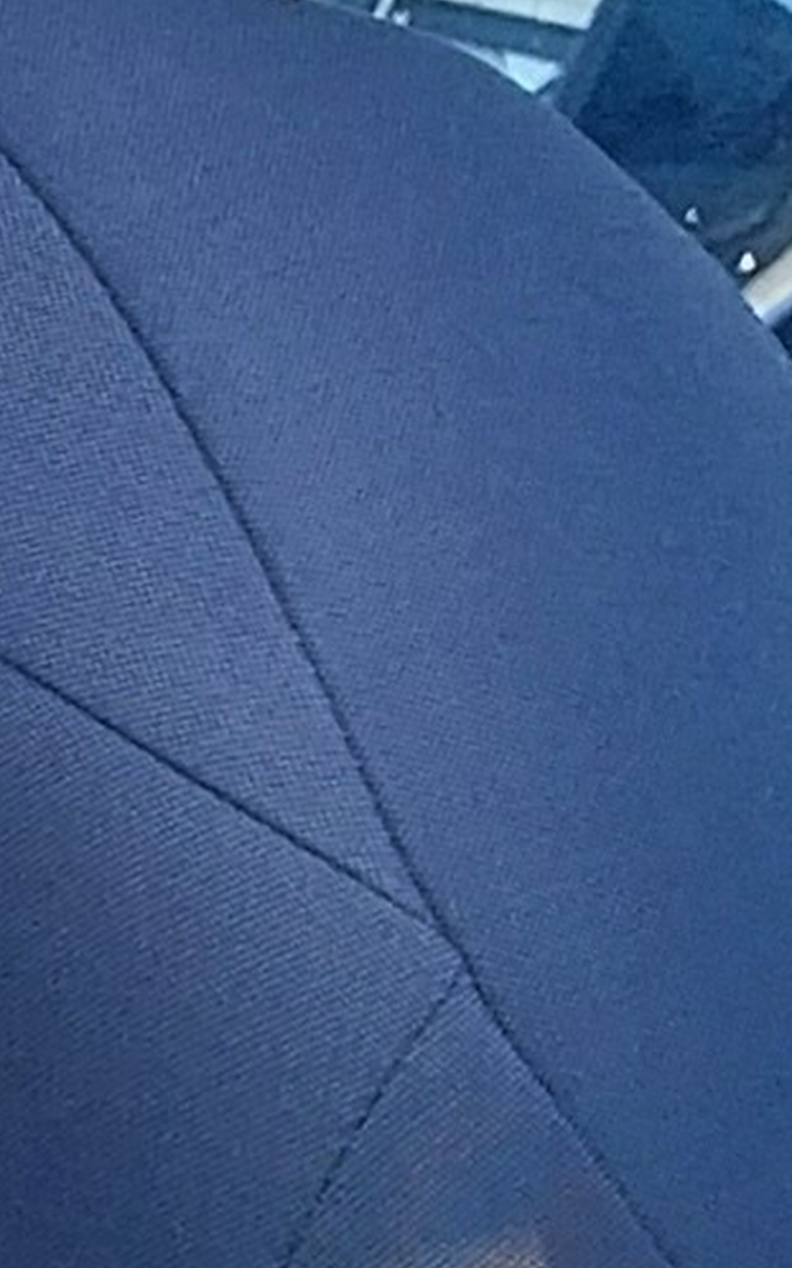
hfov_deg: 4.8
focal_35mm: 226
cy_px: 1729
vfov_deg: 9.1
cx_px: -3255
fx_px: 7809
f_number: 1.8
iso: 50
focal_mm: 4
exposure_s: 1/50
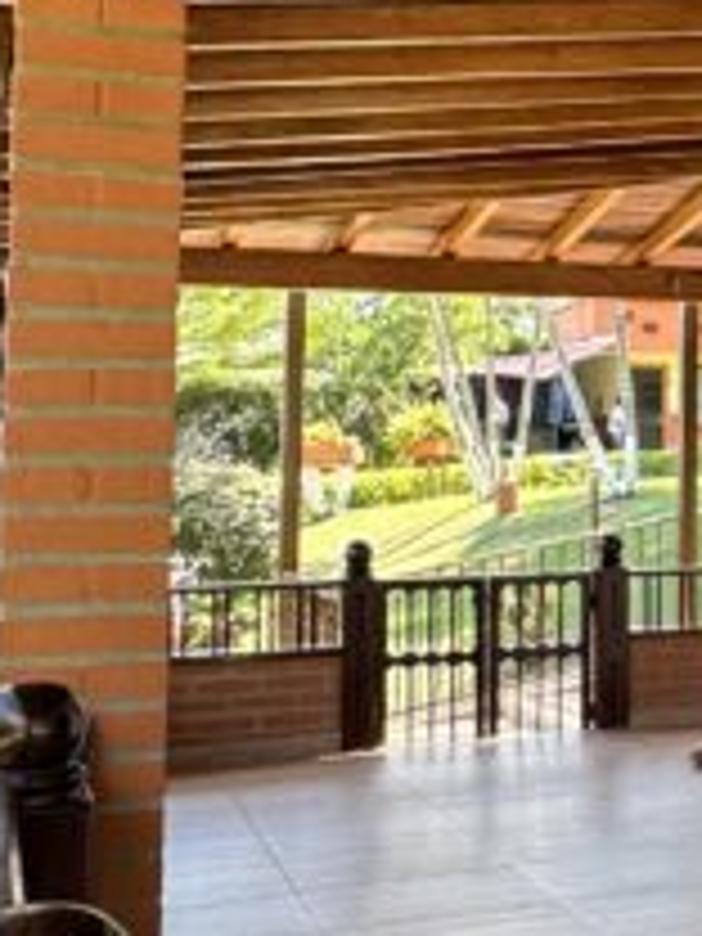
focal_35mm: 69
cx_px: 1184
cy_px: 369
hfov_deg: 17.9
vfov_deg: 28.1
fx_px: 1866
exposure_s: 1/113
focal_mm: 2.22
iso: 40
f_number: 2.2
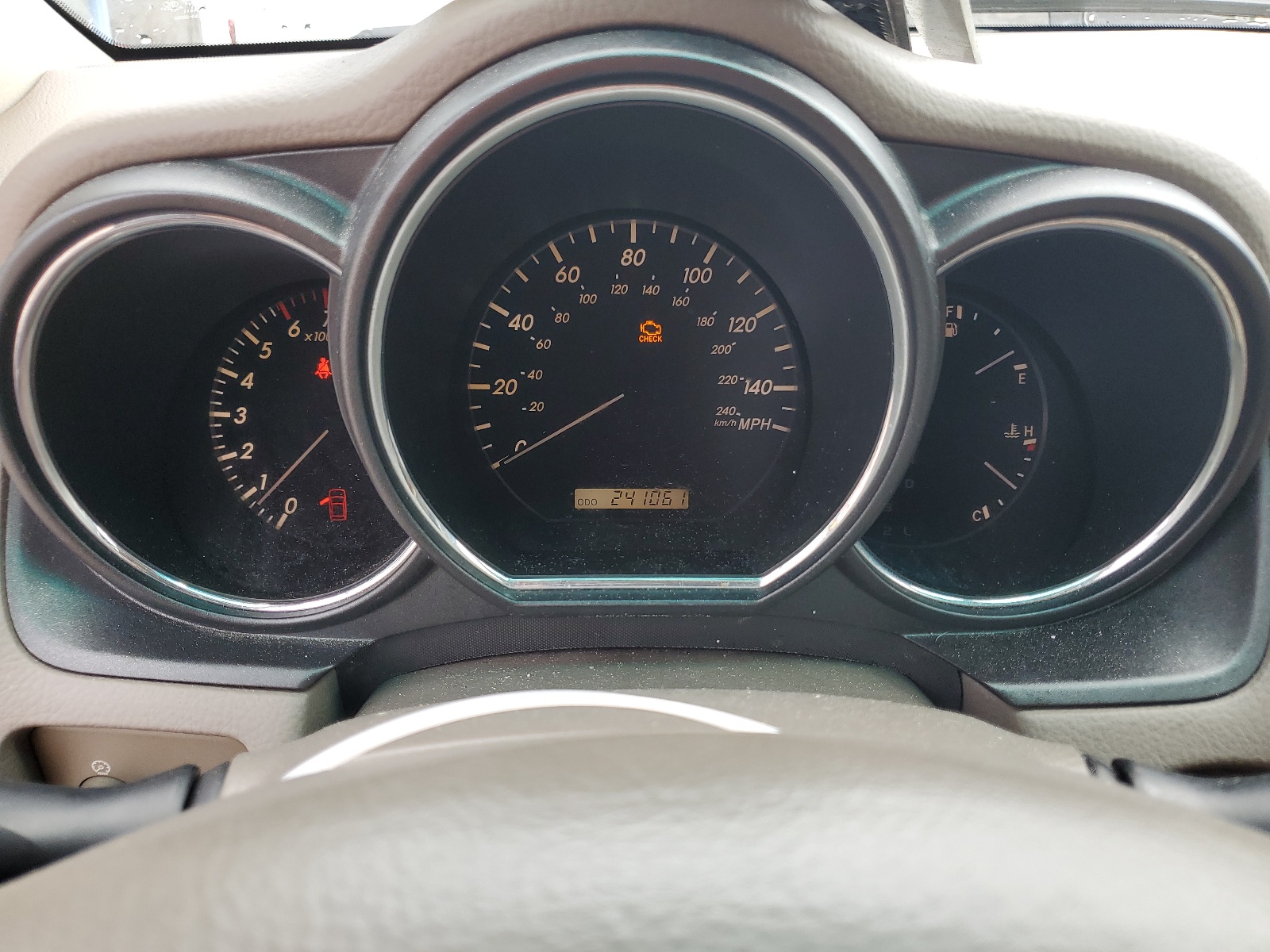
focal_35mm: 26
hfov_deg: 67.3
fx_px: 954
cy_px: 476
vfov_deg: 53.1
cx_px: 635
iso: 50
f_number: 1.5
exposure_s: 1/149
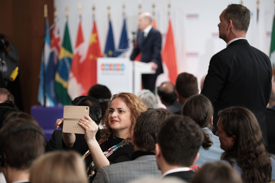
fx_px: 1214
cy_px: 92
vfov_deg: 8.6
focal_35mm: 159
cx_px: 138
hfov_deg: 12.9
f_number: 2.8
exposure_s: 1/250
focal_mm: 106
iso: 800
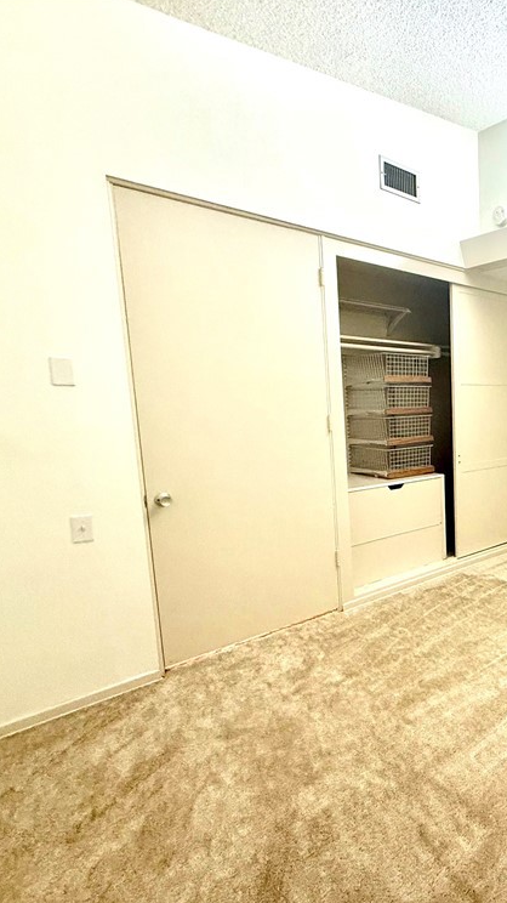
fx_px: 502
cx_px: 539
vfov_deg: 83.9
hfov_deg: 43.4
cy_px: 460
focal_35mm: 21
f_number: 2.2
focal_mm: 2.22
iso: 320
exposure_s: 1/60
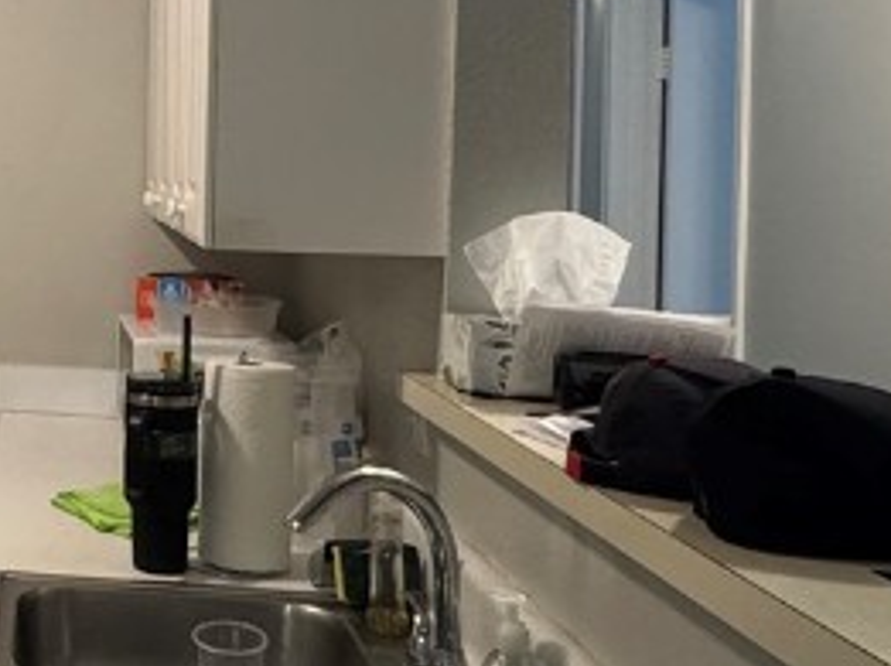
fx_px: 1414
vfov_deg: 26.2
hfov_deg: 29.2
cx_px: -225
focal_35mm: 55
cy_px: 178
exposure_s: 1/60
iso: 320
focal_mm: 2.22
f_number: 2.2
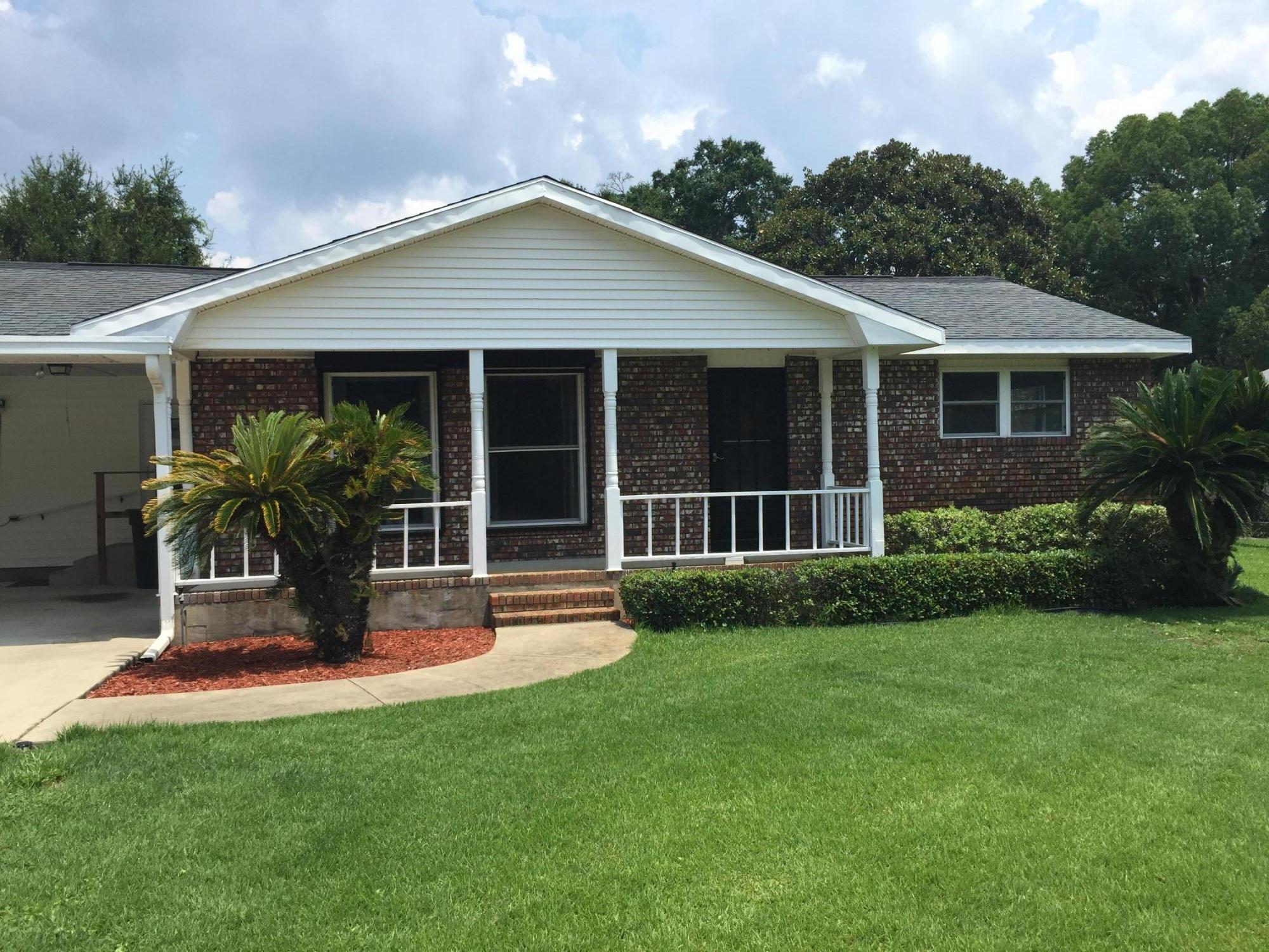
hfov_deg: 61.7
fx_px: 1063
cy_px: 476
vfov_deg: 48.2
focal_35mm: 29
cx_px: 634
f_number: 2.2
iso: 32
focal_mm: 4.15
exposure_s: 1/2475
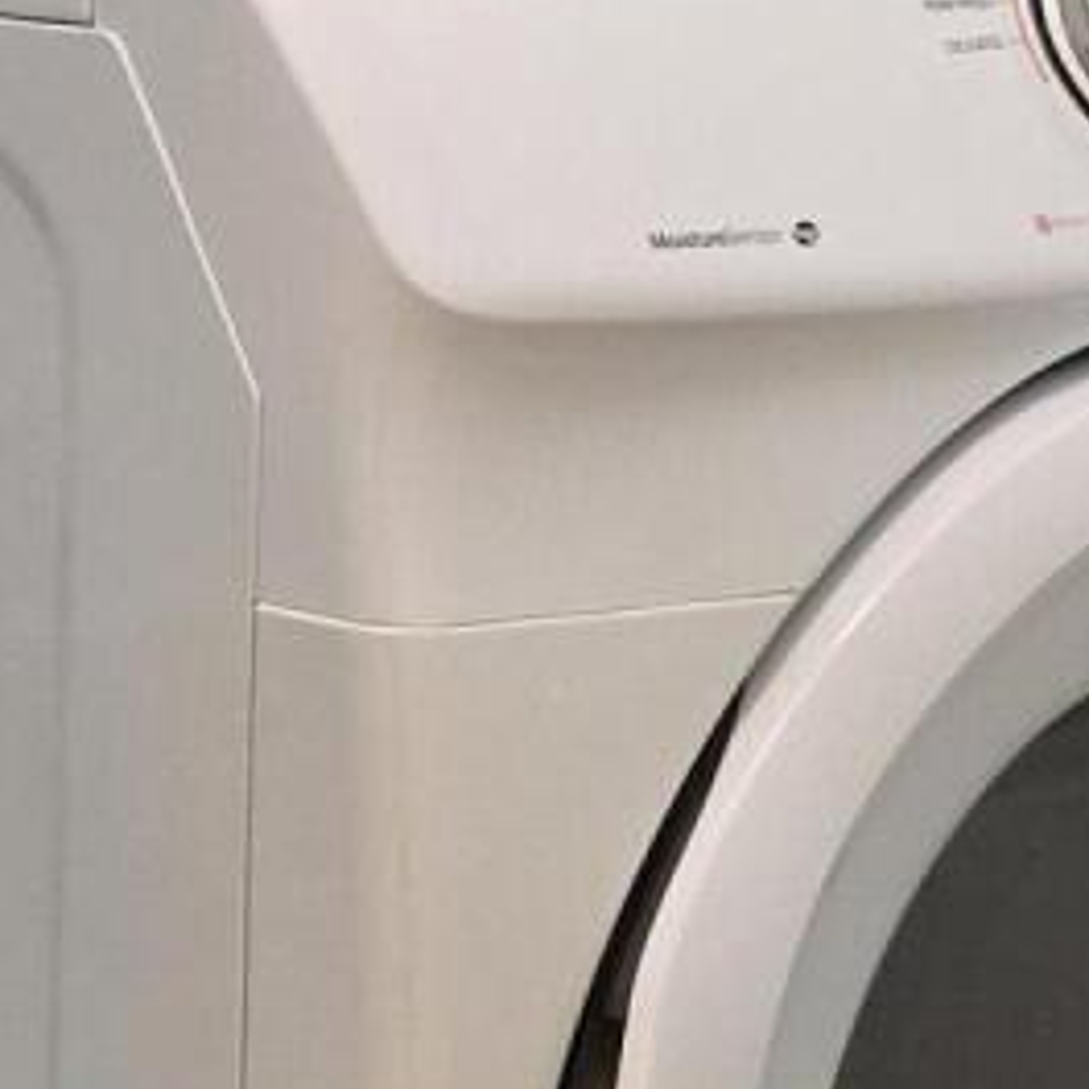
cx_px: 120
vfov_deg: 11.3
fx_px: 5481
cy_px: 578
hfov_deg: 11.3
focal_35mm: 154
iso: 250
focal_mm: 5.4
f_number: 1.8
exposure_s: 1/120
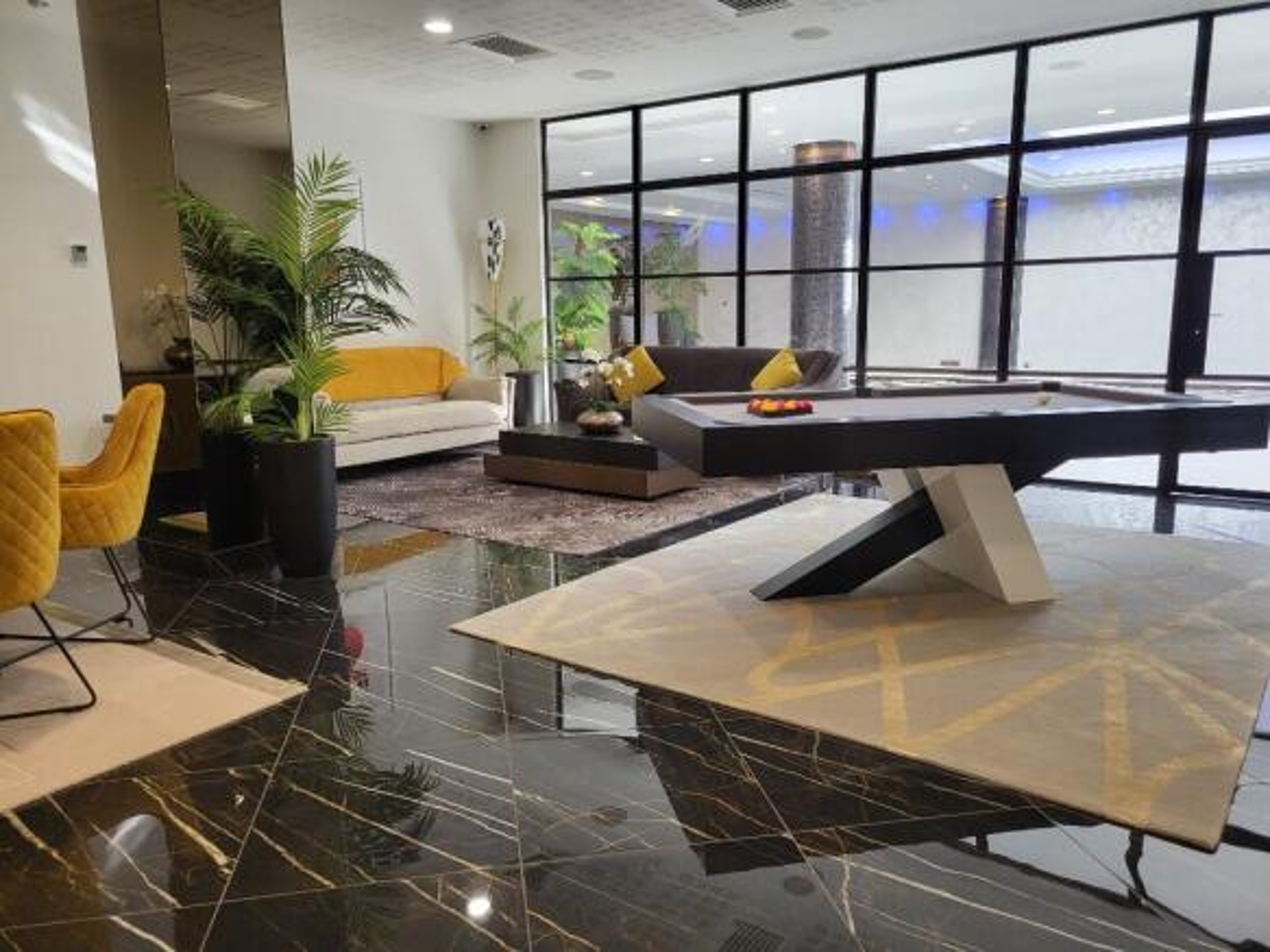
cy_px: 476
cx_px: 635
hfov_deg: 67.3
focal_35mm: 26
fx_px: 954
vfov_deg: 53.0
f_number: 1.8
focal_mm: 5.4
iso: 200
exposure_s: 1/100
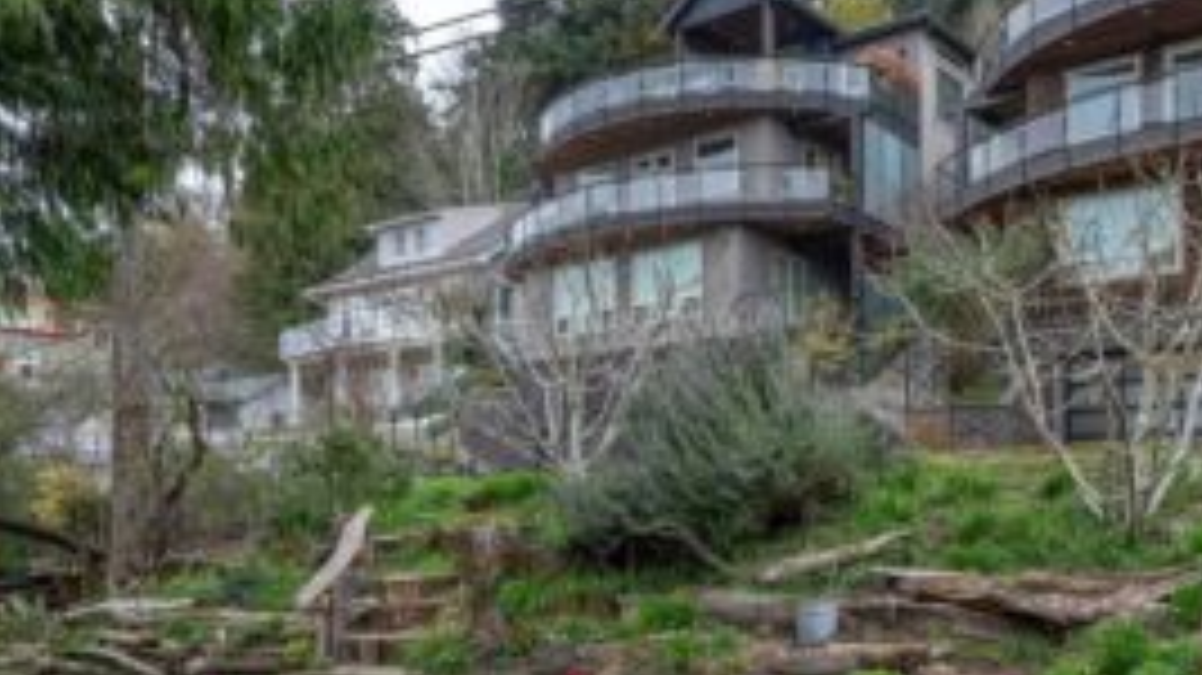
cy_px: 538
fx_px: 1051
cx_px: 819
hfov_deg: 57.9
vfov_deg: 34.5
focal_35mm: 33
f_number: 7.1
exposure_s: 1/30
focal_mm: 21
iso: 125
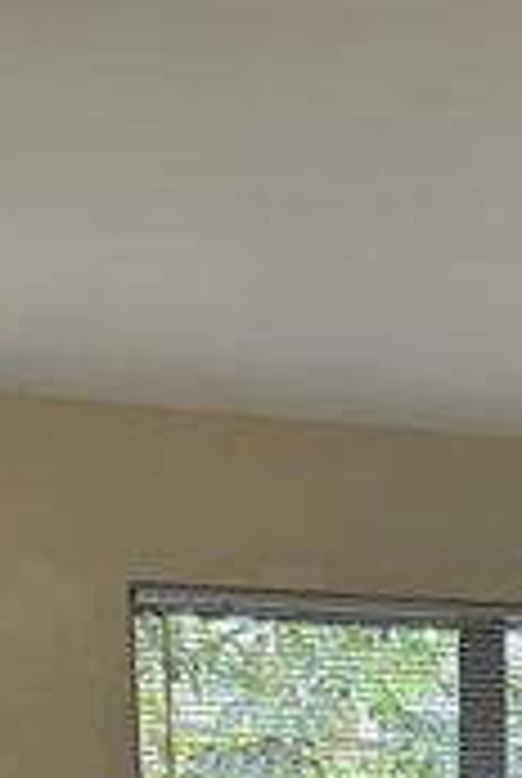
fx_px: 2080
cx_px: 567
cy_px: 1401
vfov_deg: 17.3
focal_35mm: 96
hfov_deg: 14.0
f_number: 1.78
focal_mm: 6.86
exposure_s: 1/160
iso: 64
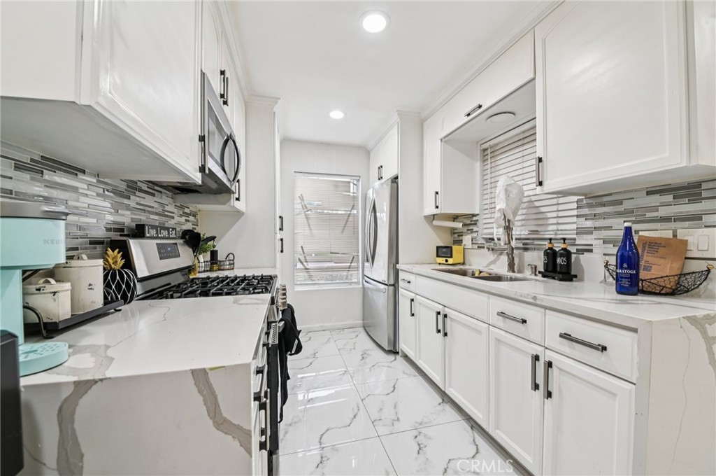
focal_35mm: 14
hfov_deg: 104.3
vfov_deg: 81.1
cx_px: 358
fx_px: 278
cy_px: 238
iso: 250
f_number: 8
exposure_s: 1/8
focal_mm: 14
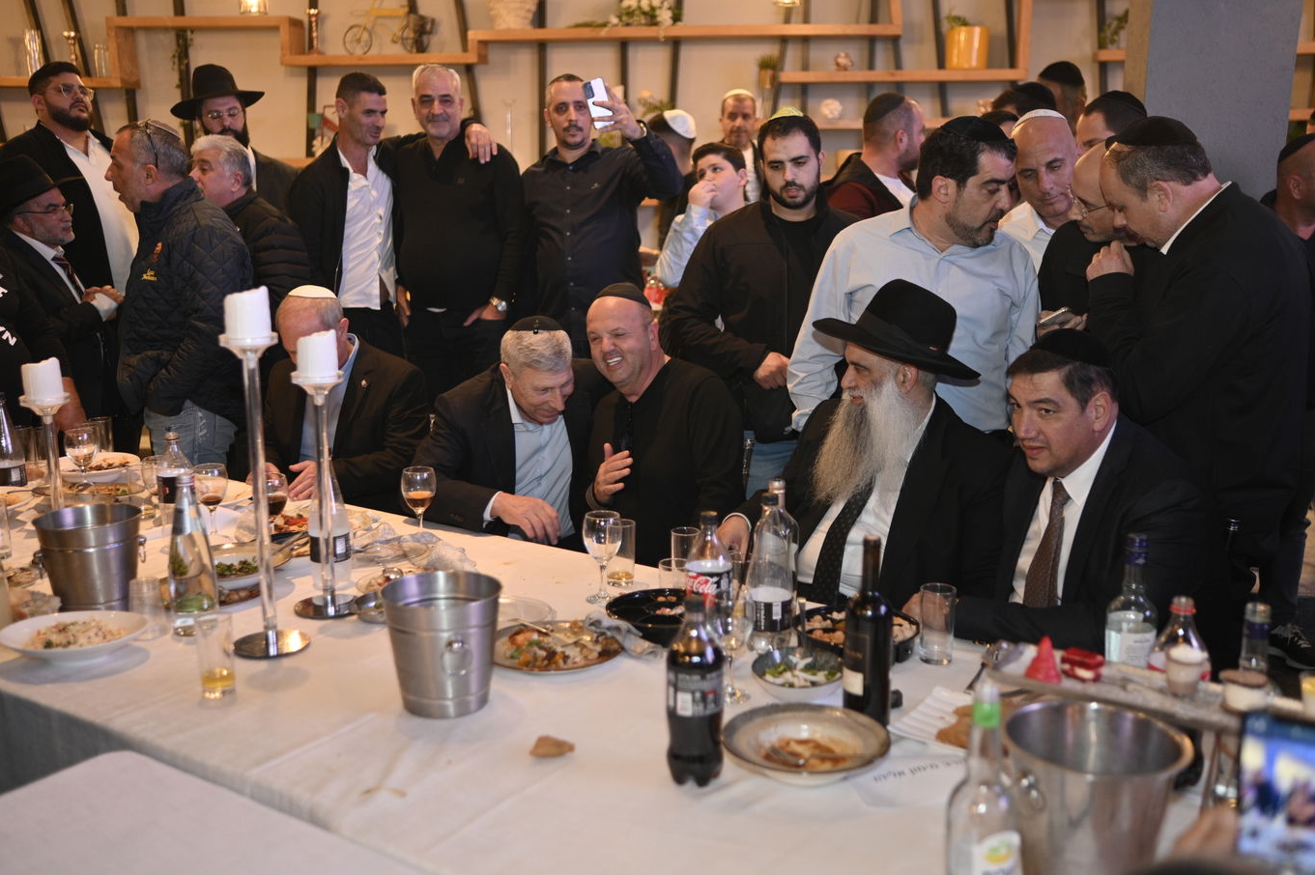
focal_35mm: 36
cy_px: 447
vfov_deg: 36.8
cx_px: 675
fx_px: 1314
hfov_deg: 53.1
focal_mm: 35
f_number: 1.8
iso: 800
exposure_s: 1/160
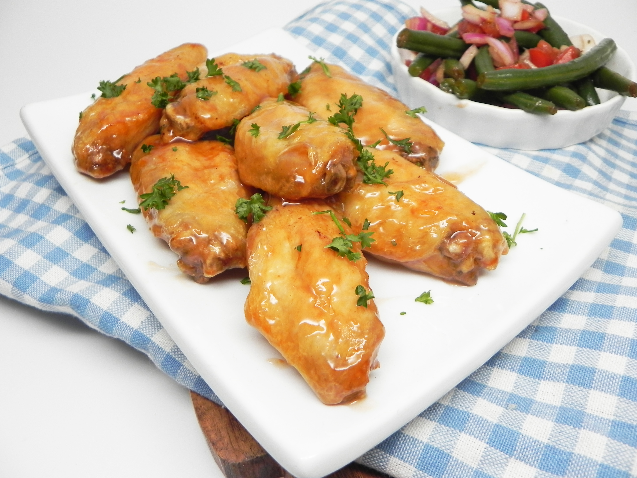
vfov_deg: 48.2
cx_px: 318
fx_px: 534
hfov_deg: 61.7
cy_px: 239
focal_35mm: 29
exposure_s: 1/50.1
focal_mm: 5.2
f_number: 2.8
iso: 160
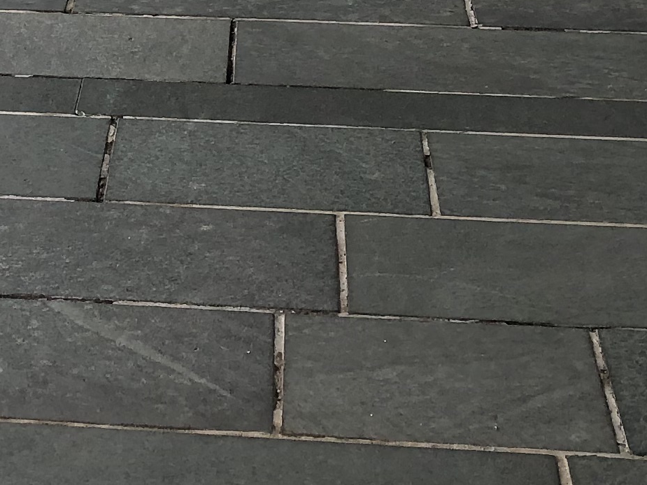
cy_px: -277
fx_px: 2281
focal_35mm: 122
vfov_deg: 11.6
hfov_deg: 15.8
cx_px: -34
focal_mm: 3.99
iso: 20
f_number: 1.8
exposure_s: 1/274
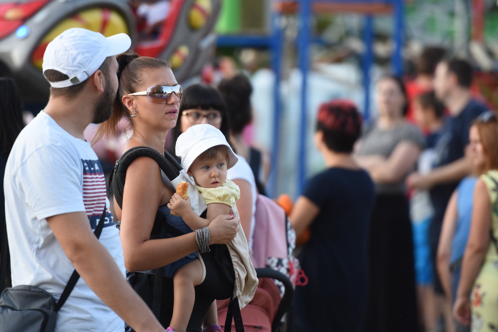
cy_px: 166
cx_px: 249
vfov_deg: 4.6
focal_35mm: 300
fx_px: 4150
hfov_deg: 6.9
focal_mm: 200
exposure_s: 1/500
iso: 500
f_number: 2.8
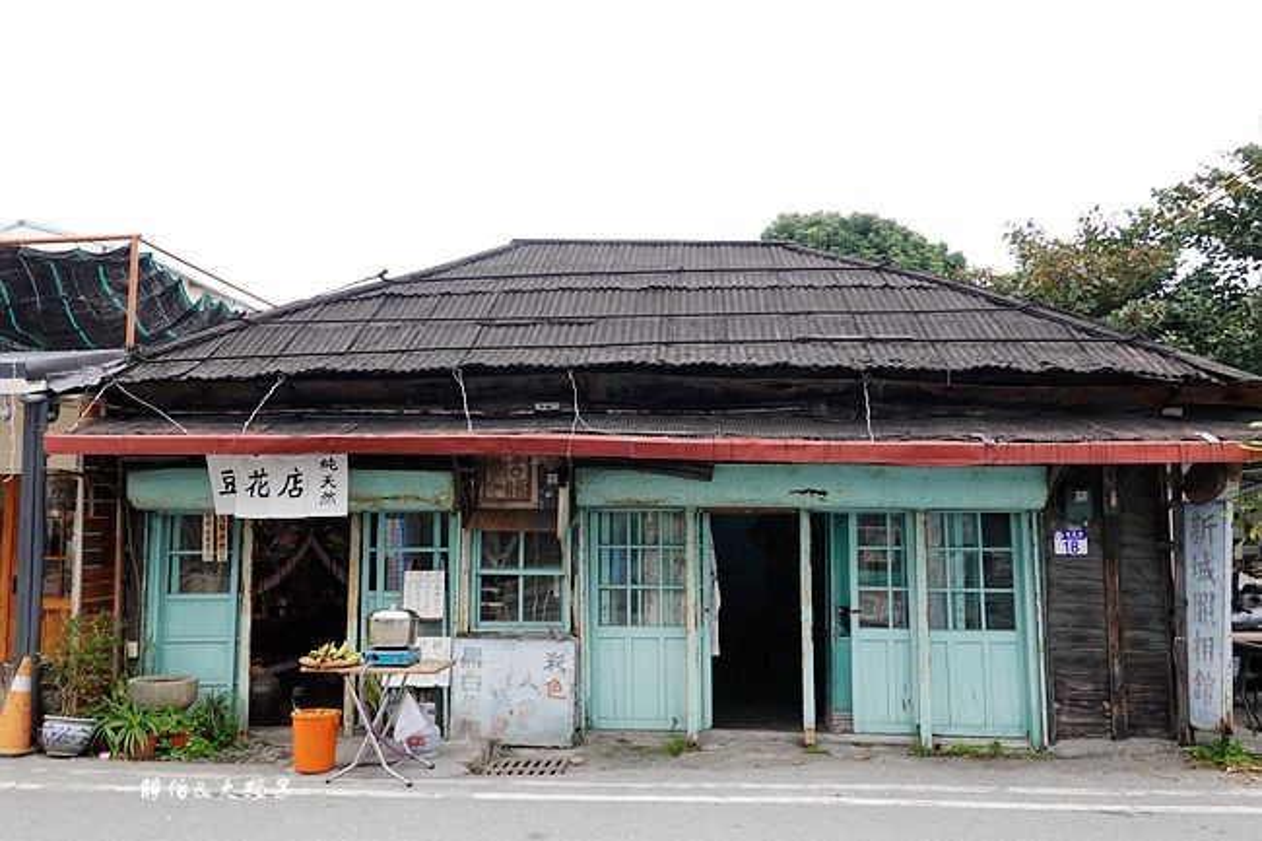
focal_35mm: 29
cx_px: 631
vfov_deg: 44.9
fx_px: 1016
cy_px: 420
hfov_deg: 63.7
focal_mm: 10.83
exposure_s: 1/125
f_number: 3.2
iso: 125
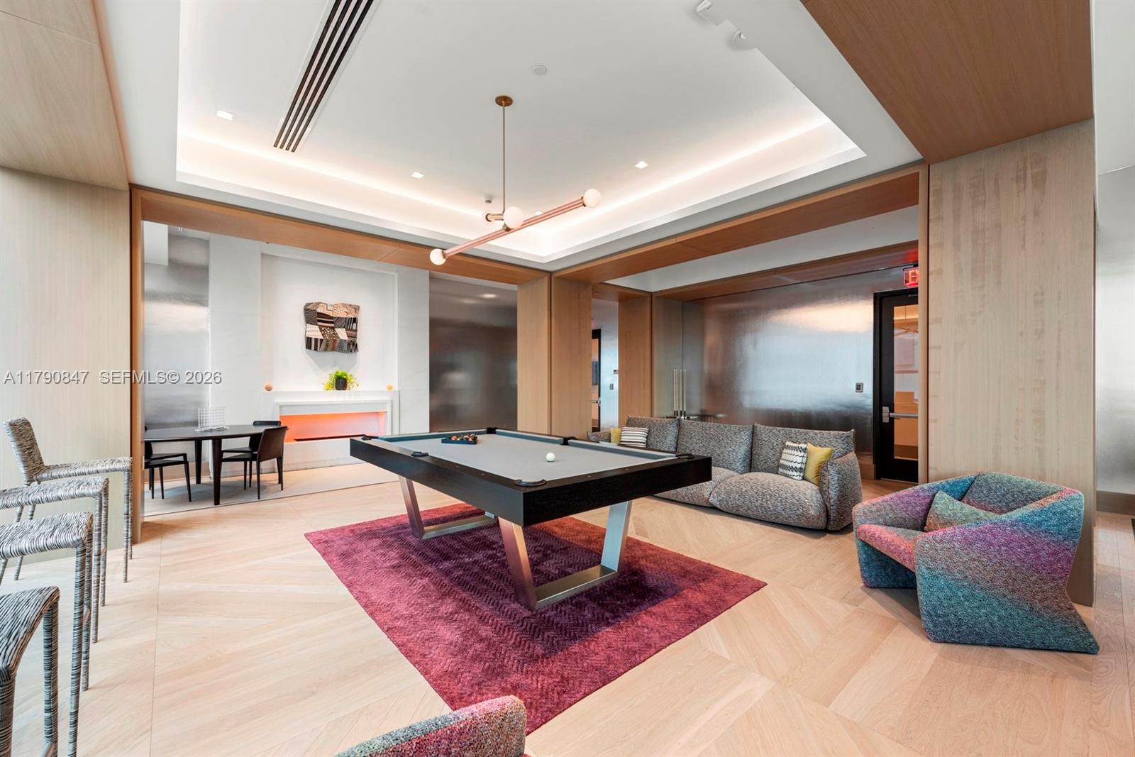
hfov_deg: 104.2
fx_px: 441
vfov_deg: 81.2
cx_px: 568
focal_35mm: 14
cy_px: 378
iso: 320
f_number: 8
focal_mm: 14
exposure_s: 1/15
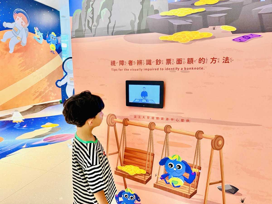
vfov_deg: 56.8
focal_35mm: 24
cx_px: 136
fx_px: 189
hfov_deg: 71.6
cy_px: 102
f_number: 1.78
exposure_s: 1/60
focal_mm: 6.76
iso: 800
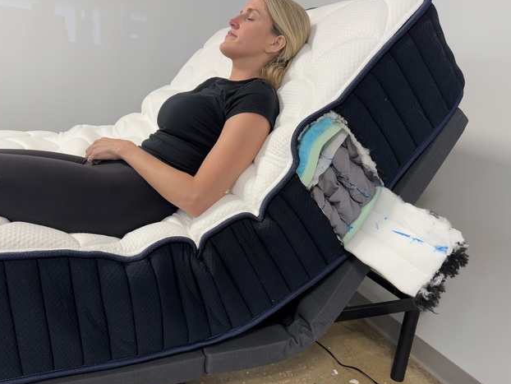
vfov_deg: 51.3
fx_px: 399
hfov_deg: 65.2
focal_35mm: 27
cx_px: 237
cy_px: 213
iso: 200
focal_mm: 6.76
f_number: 1.78
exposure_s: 1/120
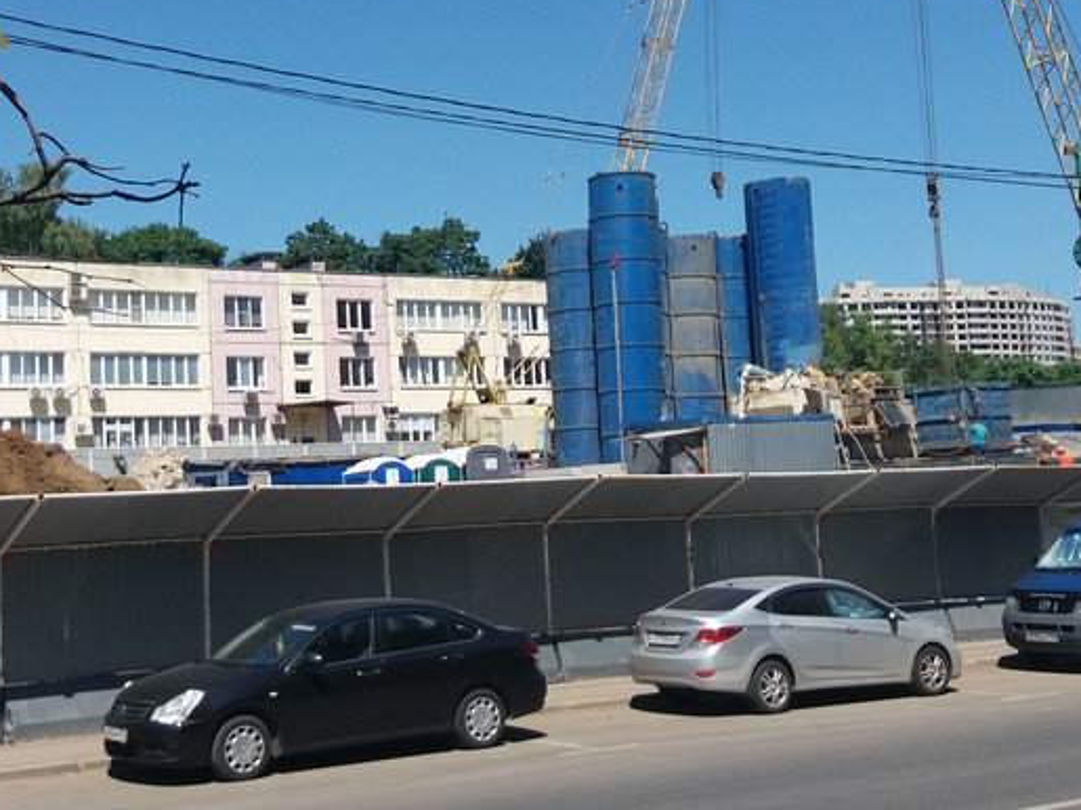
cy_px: 340
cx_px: 459
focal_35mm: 58
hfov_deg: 33.2
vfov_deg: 25.2
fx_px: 1811
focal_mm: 3.7
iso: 64
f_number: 1.9
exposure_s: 1/1801
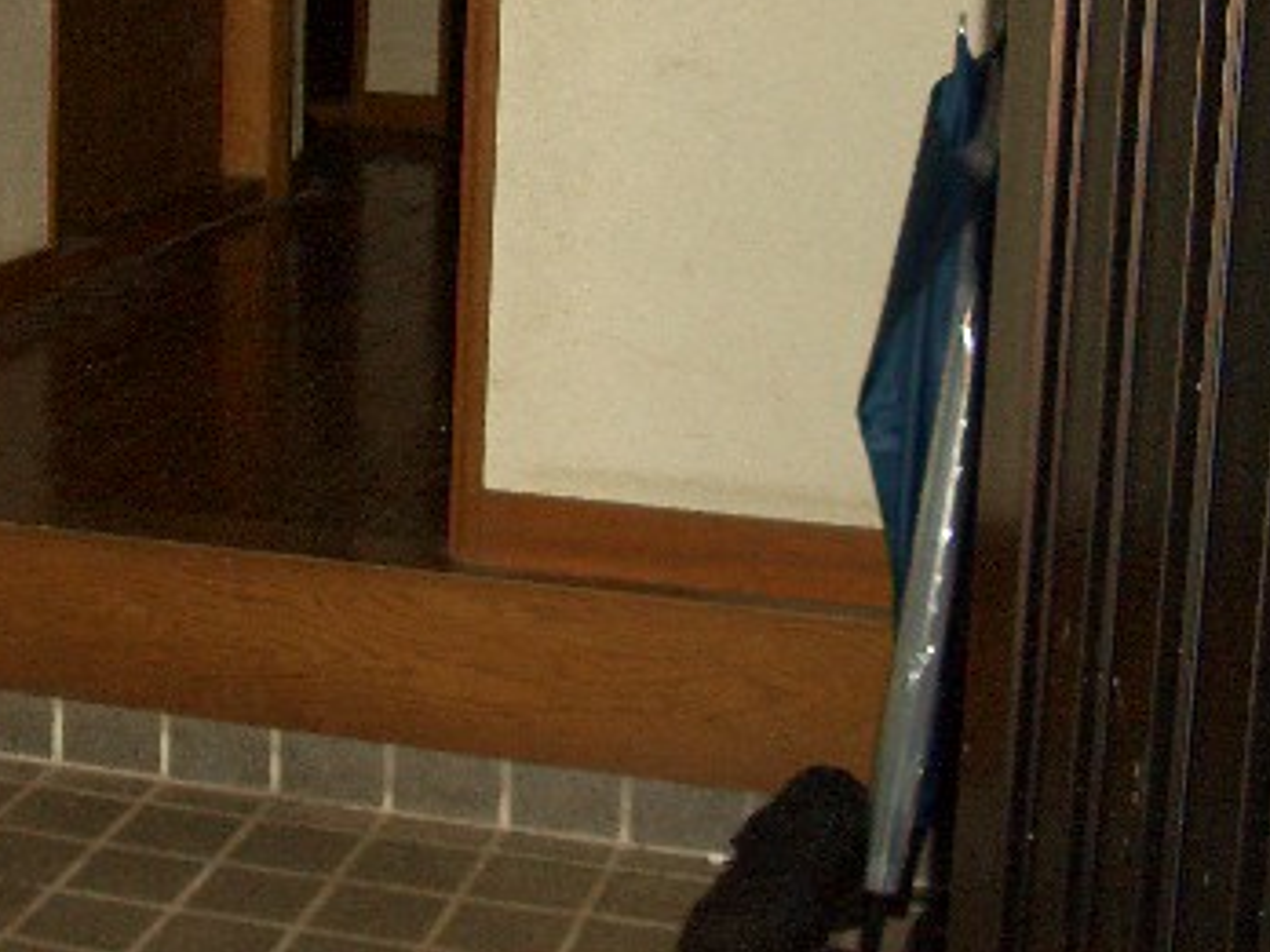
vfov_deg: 16.3
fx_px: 3302
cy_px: 197
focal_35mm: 90
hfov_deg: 21.3
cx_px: 124
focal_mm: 8.2
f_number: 3.1
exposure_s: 1/60
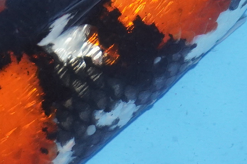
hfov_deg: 7.9
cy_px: 12
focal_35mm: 259
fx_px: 1777
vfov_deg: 5.3
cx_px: 177
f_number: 4.5
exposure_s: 1/160
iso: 1250
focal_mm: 37
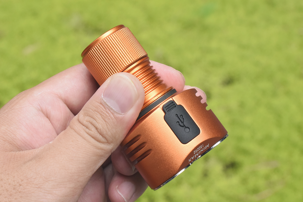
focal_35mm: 82
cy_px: 101
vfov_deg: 16.6
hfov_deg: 24.6
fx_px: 694
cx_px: 152
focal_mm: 55
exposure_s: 1/500
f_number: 11
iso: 3200
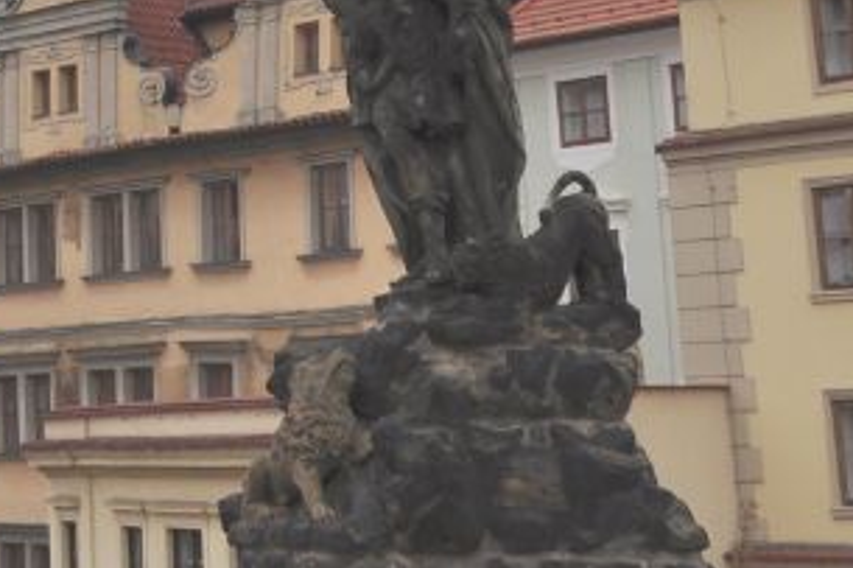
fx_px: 2936
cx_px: -375
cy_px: -393
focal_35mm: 124
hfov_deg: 15.4
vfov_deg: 10.5
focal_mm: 21
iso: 200
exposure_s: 1/125
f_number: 9
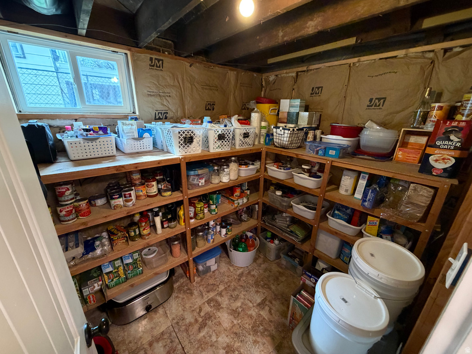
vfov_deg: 85.7
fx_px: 191
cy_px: 177
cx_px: 236
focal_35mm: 14
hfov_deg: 102.1
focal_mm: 2.22
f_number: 2.2
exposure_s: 1/60
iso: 500
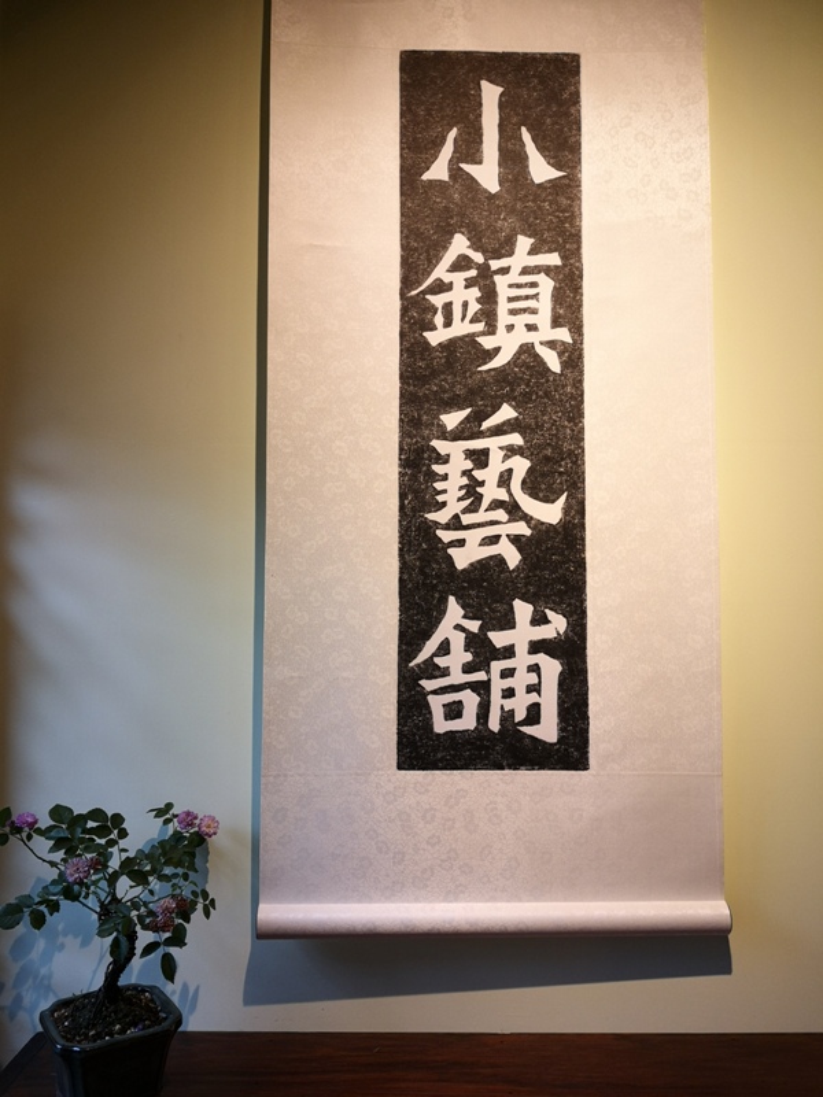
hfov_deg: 51.4
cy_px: 548
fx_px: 856
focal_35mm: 27
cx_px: 412
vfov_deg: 65.3
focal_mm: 3.95
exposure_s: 1/60
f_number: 1.8
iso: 100
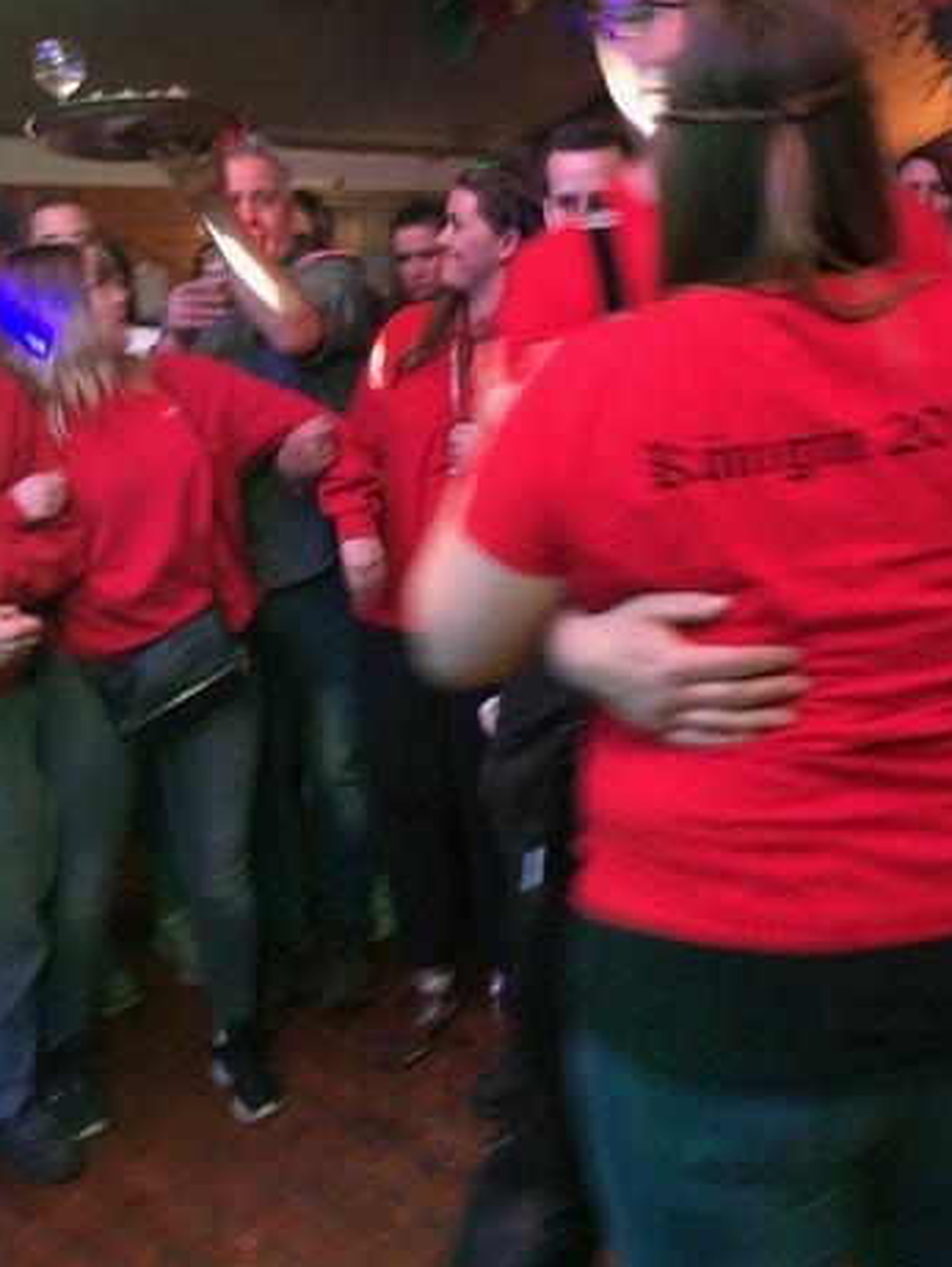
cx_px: 522
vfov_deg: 47.8
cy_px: 566
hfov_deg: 36.8
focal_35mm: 39
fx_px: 1428
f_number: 1.8
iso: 640
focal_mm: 3.99
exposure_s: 1/20
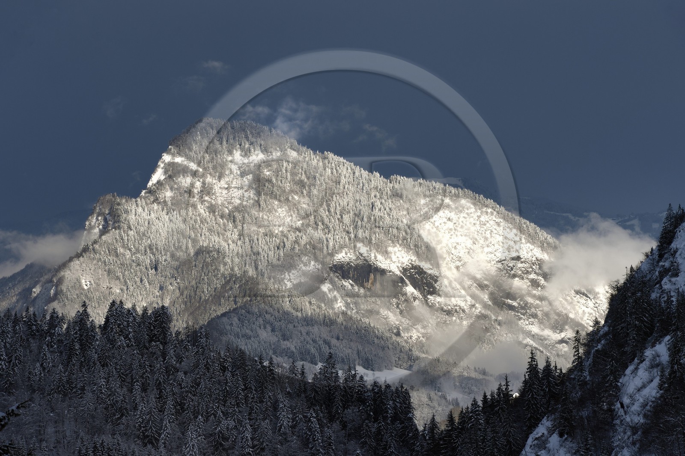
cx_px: 342
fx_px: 3805
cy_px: 228
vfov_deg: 6.9
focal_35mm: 200
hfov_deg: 10.3
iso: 200
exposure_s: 1/320
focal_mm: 200
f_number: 16
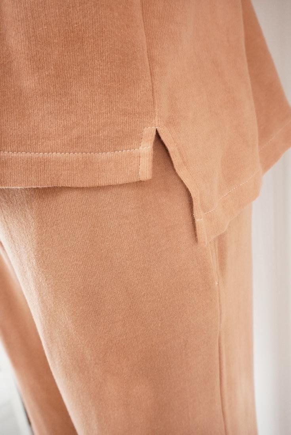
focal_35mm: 30
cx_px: 146
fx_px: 363
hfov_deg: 43.7
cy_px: 218
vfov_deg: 61.9
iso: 5000
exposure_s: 1/200
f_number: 6.3
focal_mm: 20
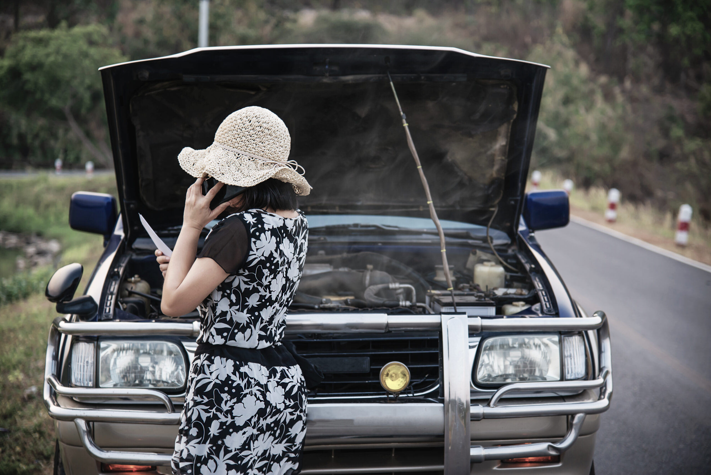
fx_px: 1541
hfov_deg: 26.0
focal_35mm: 78
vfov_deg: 17.5
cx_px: 356
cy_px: 238
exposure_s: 1/200
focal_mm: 78
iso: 320
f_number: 4
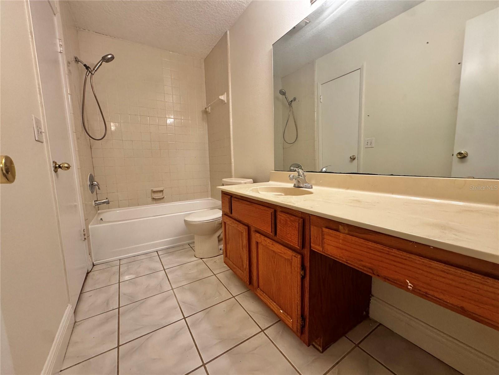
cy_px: 188
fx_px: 202
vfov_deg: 85.7
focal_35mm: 14
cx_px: 250
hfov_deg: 102.1
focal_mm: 2.22
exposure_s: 1/120
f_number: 2.2
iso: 250
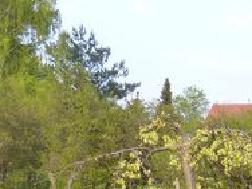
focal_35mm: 128
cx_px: 414
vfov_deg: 11.1
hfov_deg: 14.1
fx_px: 932
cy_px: 290
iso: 160
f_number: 4
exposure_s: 1/200
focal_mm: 5.3
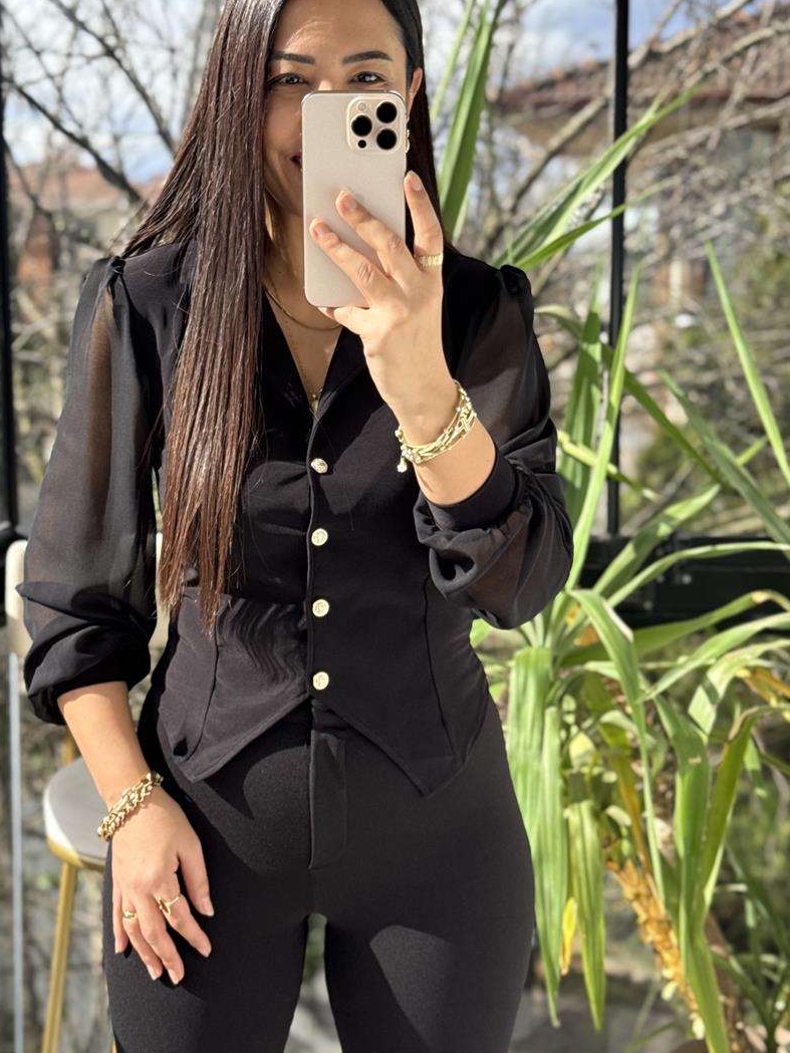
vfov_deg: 31.7
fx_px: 1856
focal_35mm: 61
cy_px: 532
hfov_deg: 24.0
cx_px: 343
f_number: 1.78
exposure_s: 1/928
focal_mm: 6.76
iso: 64
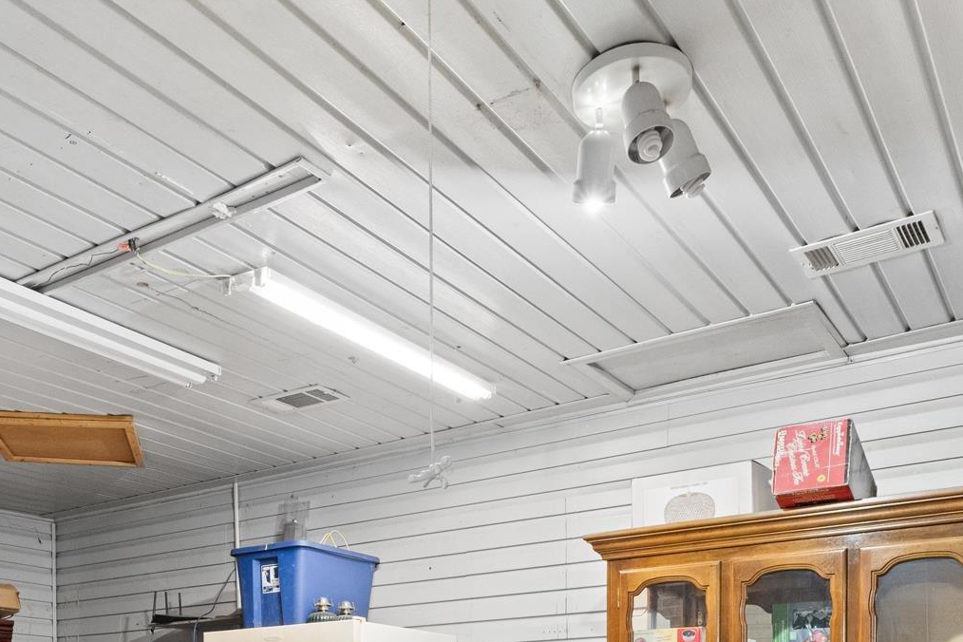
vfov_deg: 31.0
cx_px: 415
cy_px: 748
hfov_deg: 51.7
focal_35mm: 37
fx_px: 990
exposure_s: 1.3
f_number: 7.1
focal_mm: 10
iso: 400
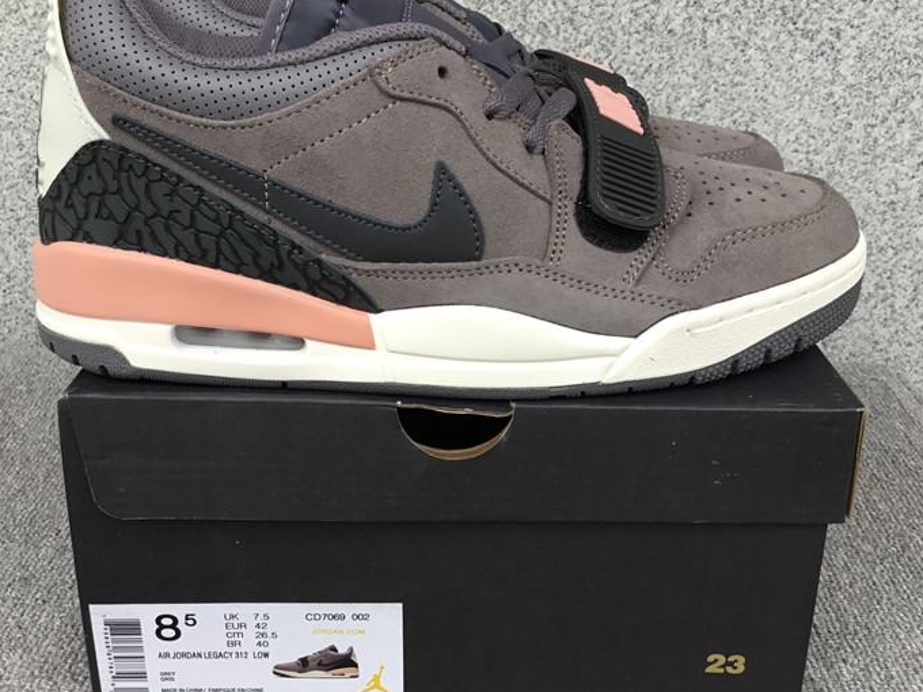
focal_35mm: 41
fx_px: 1093
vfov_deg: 35.1
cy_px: 324
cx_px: 444
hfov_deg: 45.8
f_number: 2.4
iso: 25
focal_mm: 3.3
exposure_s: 1/60
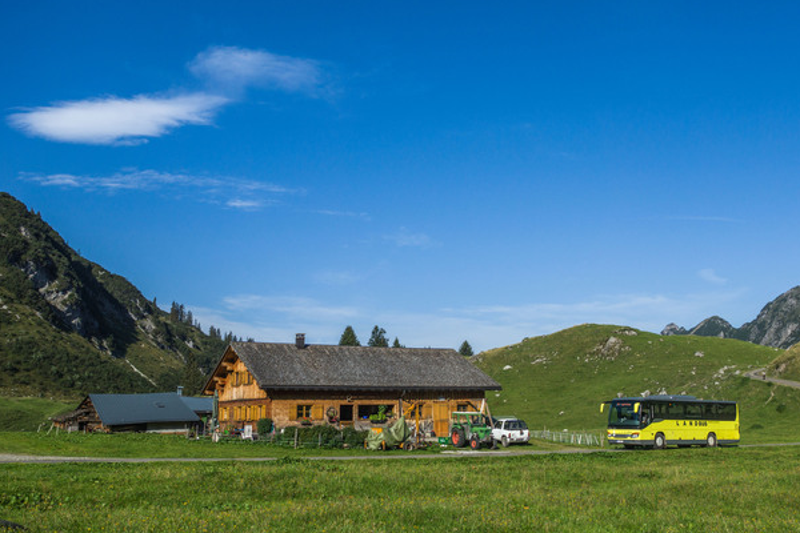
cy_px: 243
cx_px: 416
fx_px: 733
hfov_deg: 57.2
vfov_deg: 39.9
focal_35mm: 33
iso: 80
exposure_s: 1/2000
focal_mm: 20
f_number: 3.5
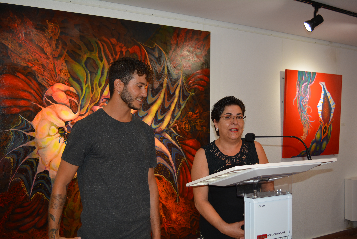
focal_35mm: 39
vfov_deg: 34.3
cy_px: 120
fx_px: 387
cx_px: 178
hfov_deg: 49.5
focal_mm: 26
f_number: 4
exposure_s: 1/60
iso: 450
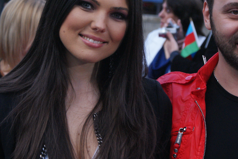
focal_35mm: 165
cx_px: 165
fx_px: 1092
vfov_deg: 8.3
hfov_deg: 12.4
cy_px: 43
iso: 800
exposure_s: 1/160
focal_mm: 70
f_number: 7.1
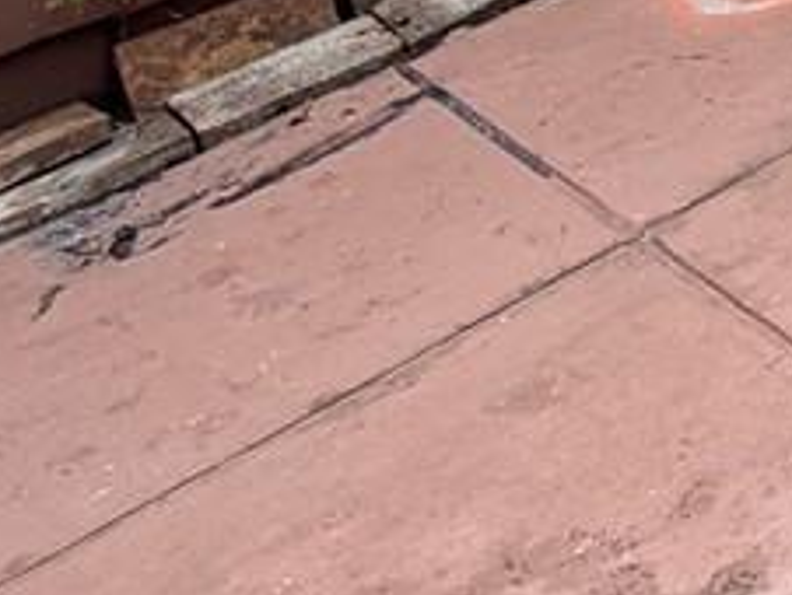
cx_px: 2047
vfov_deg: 12.5
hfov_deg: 13.1
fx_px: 2267
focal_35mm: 99
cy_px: -714
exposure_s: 1/206
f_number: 2.2
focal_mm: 2.22
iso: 40
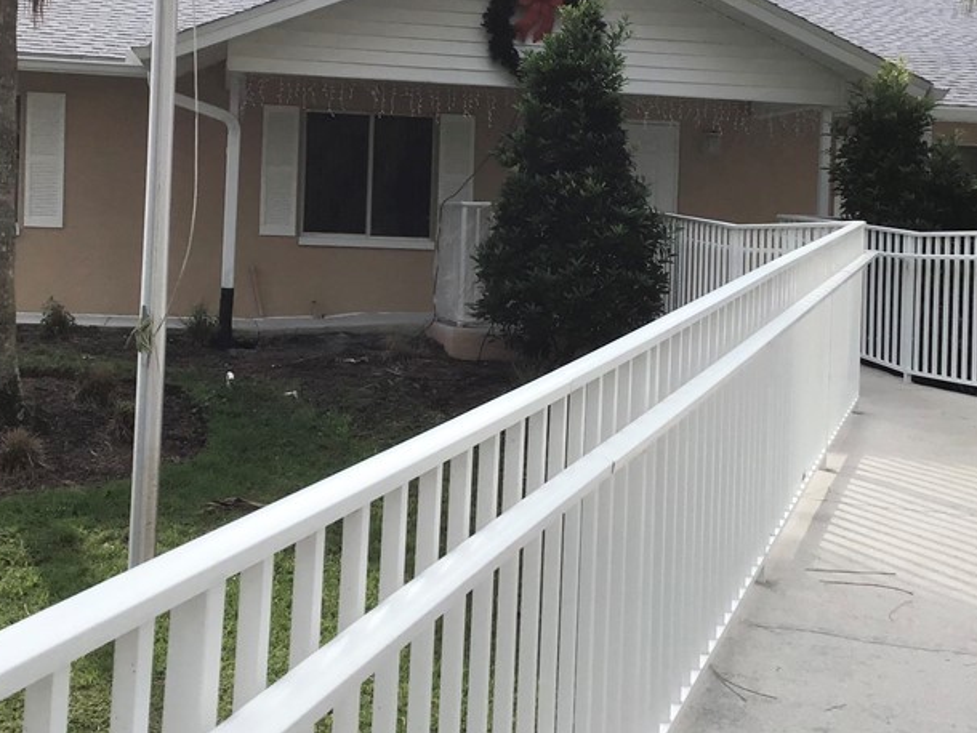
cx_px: 437
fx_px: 1468
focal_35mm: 52
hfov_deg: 36.8
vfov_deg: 27.9
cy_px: 250
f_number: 2.4
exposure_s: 1/916
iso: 25
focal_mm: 3.3
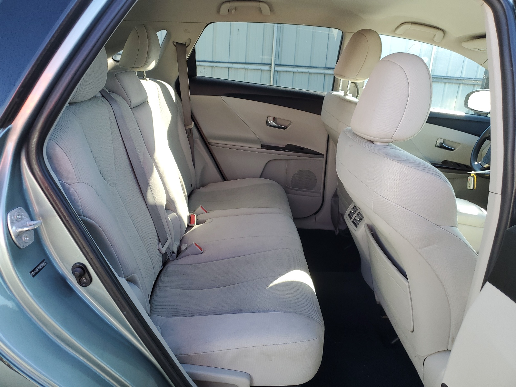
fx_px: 388
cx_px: 258
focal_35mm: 26
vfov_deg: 53.1
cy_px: 194
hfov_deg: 67.3
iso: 50
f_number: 1.5
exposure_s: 1/200
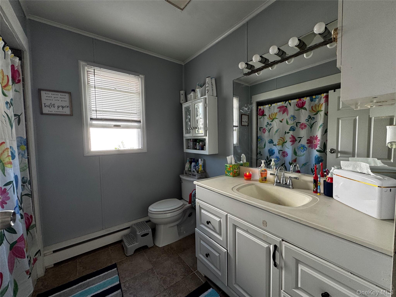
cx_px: 198
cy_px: 148
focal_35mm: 14
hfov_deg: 102.1
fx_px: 160
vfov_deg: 85.7
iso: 100
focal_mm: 2.22
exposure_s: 1/99
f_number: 2.2
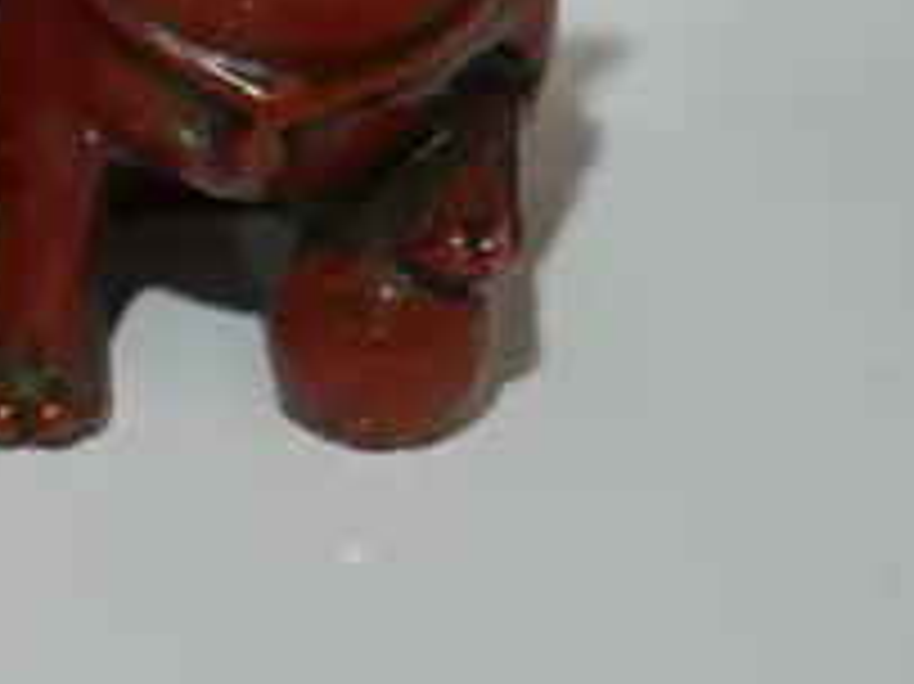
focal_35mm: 202
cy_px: -83
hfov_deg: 8.8
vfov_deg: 7.3
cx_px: -1333
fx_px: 5330
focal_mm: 20
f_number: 4.5
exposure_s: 1/80
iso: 200
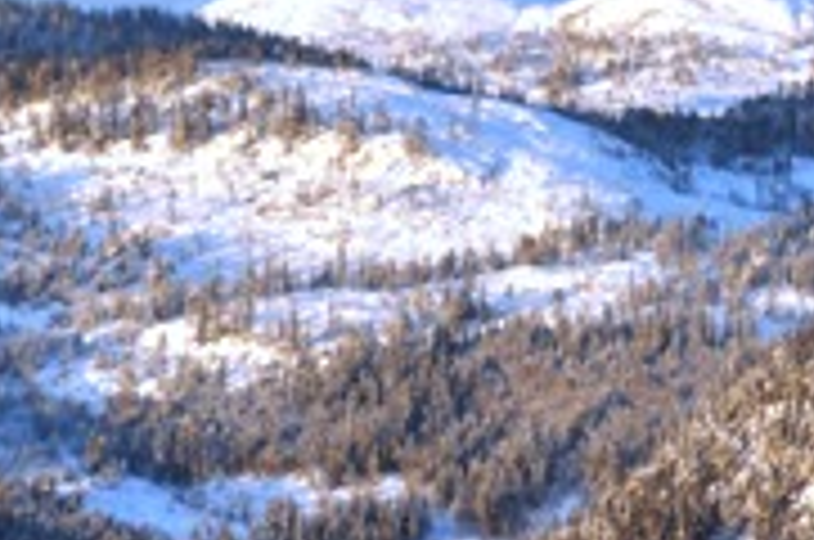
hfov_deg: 4.5
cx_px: 1120
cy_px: 380
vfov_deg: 3.0
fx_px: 10315
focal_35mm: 457
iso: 200
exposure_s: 1/200
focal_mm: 102
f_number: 7.1
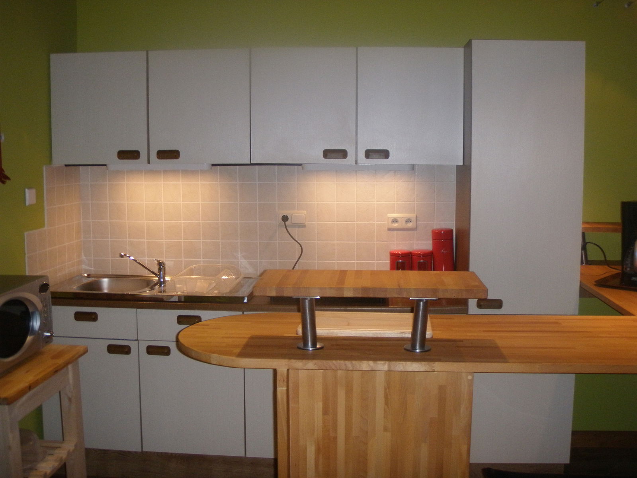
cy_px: 239
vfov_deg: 37.7
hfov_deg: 49.0
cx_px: 318
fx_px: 699
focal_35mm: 38
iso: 200
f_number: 3.5
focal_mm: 6.7
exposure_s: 1/30
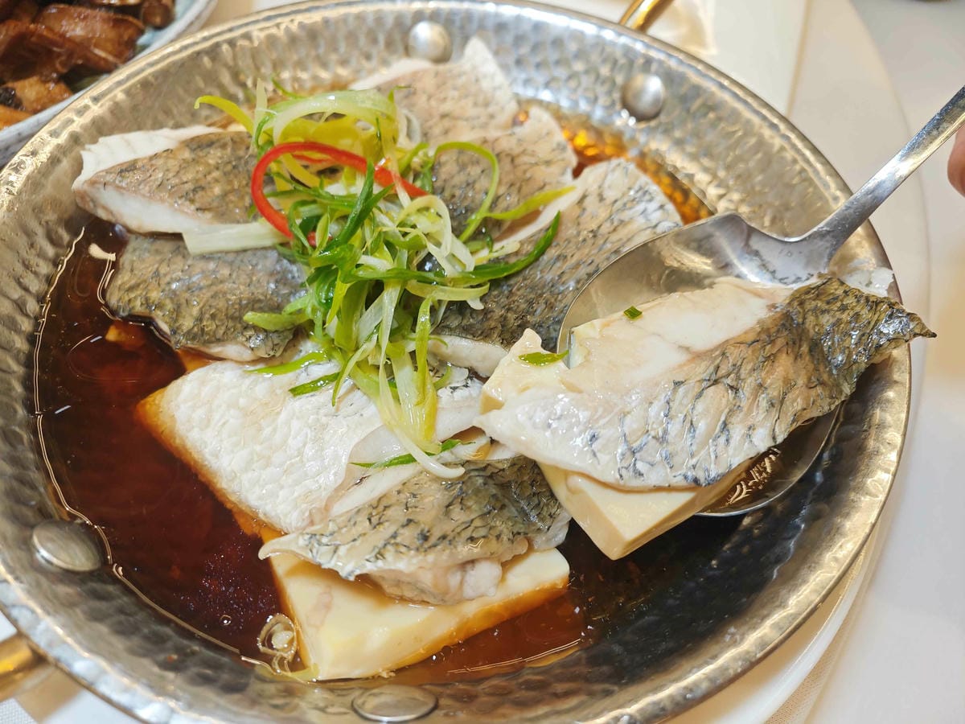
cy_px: 362
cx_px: 482
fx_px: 641
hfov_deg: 73.9
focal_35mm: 23
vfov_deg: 58.9
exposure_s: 1/60
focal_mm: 8.72
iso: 320
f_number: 2.8
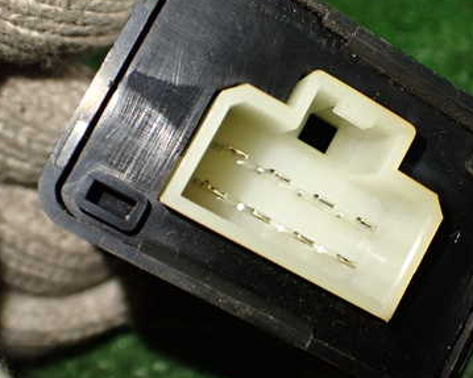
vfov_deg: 30.8
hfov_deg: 37.7
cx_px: 312
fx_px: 686
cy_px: 203
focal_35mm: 49
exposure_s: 1/125
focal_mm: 5.4
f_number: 2.3
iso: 400
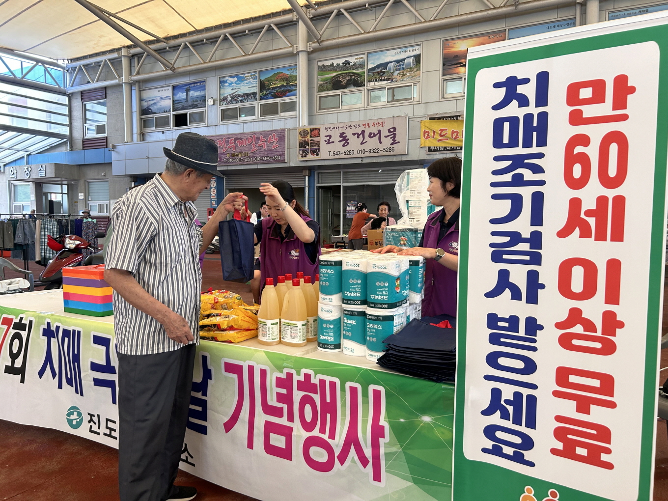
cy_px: 250
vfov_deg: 53.1
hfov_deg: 67.3
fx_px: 502
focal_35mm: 26
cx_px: 334
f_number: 1.5
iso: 80
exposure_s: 1/120
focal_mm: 5.7
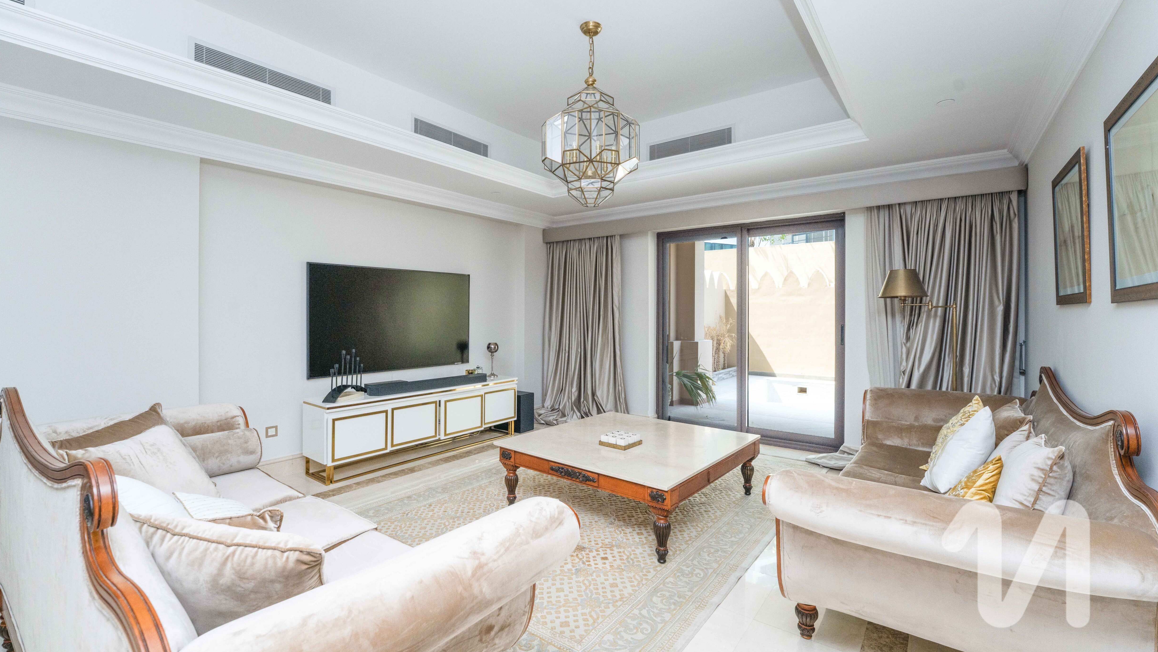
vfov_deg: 70.5
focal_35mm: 15
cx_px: 582
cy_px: 316
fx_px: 461
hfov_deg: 103.0
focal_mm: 14
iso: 500
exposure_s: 1/100
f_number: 8
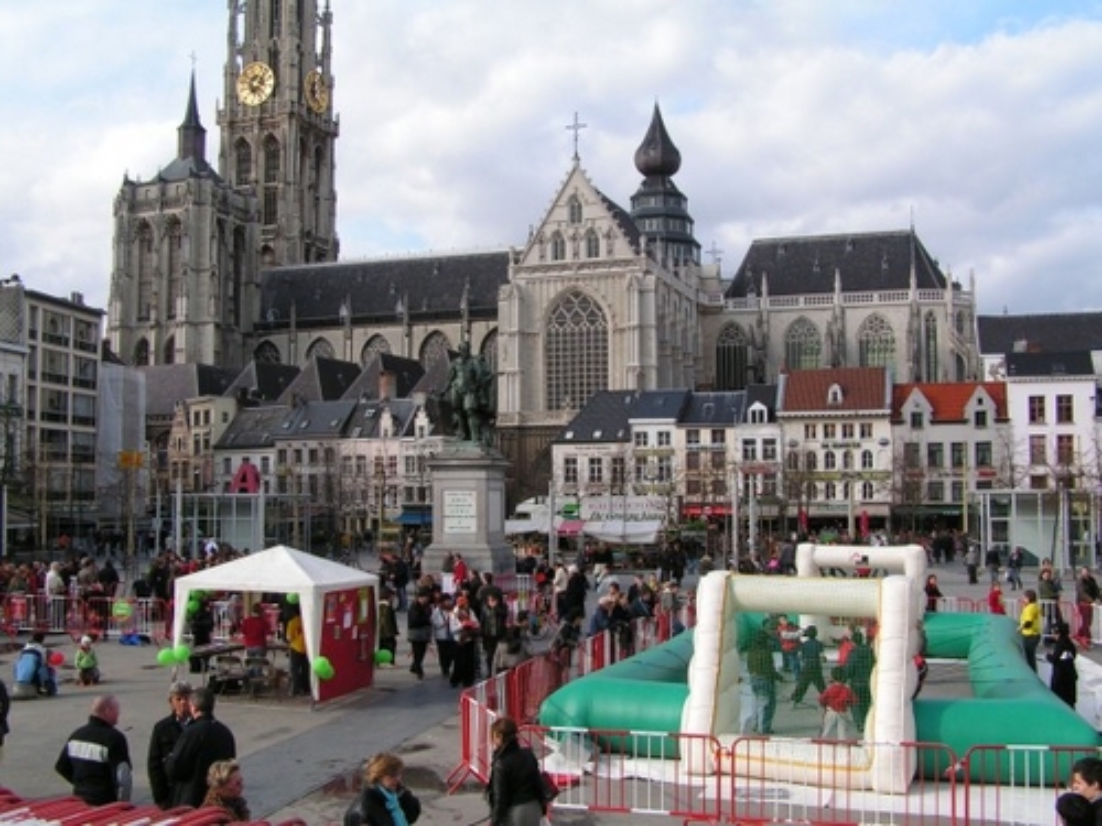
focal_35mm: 38
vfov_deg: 37.7
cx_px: 551
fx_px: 1210
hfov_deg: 49.0
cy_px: 413
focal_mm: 6.3
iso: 50
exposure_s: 1/320
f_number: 5.6
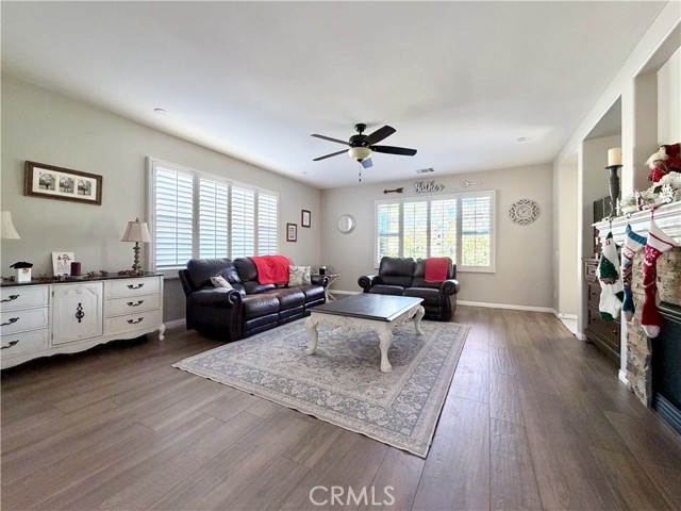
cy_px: 256
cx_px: 340
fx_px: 275
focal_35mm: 14
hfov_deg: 102.1
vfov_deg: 85.7
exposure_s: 1/60
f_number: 2.2
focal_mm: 2.22
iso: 250
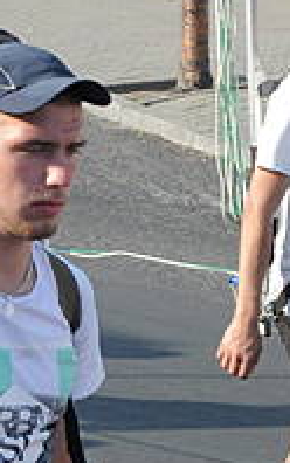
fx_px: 2894
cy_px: 352
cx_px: -58
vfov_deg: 9.1
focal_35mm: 229
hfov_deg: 5.7
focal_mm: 35
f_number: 10
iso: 400
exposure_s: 1/400
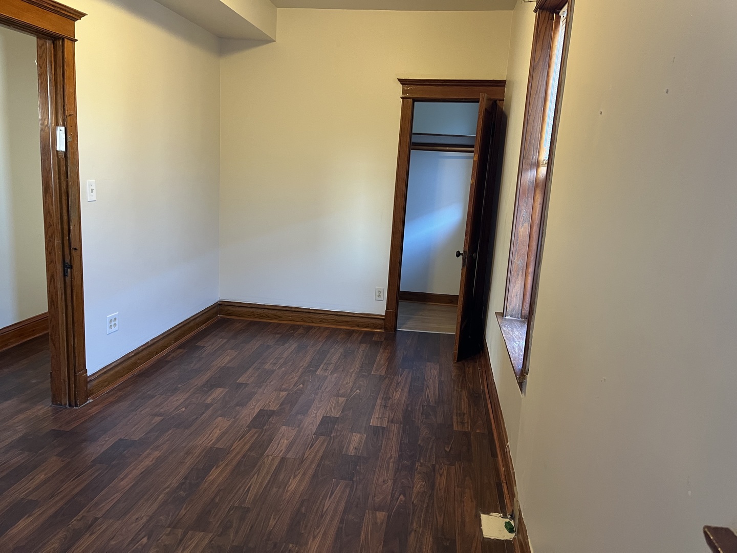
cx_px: 368
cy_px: 276
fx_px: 554
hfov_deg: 67.3
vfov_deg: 53.1
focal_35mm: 26
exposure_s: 1/60
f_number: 1.6
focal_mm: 5.1
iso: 320
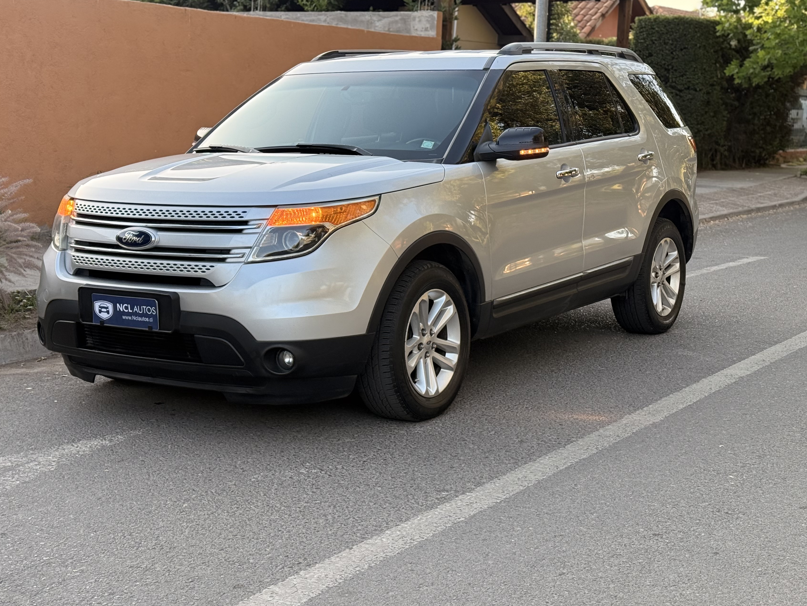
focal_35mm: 57
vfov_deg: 25.7
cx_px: 366
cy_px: 284
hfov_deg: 33.8
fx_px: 1329
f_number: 1.78
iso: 80
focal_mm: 6.76
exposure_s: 1/342
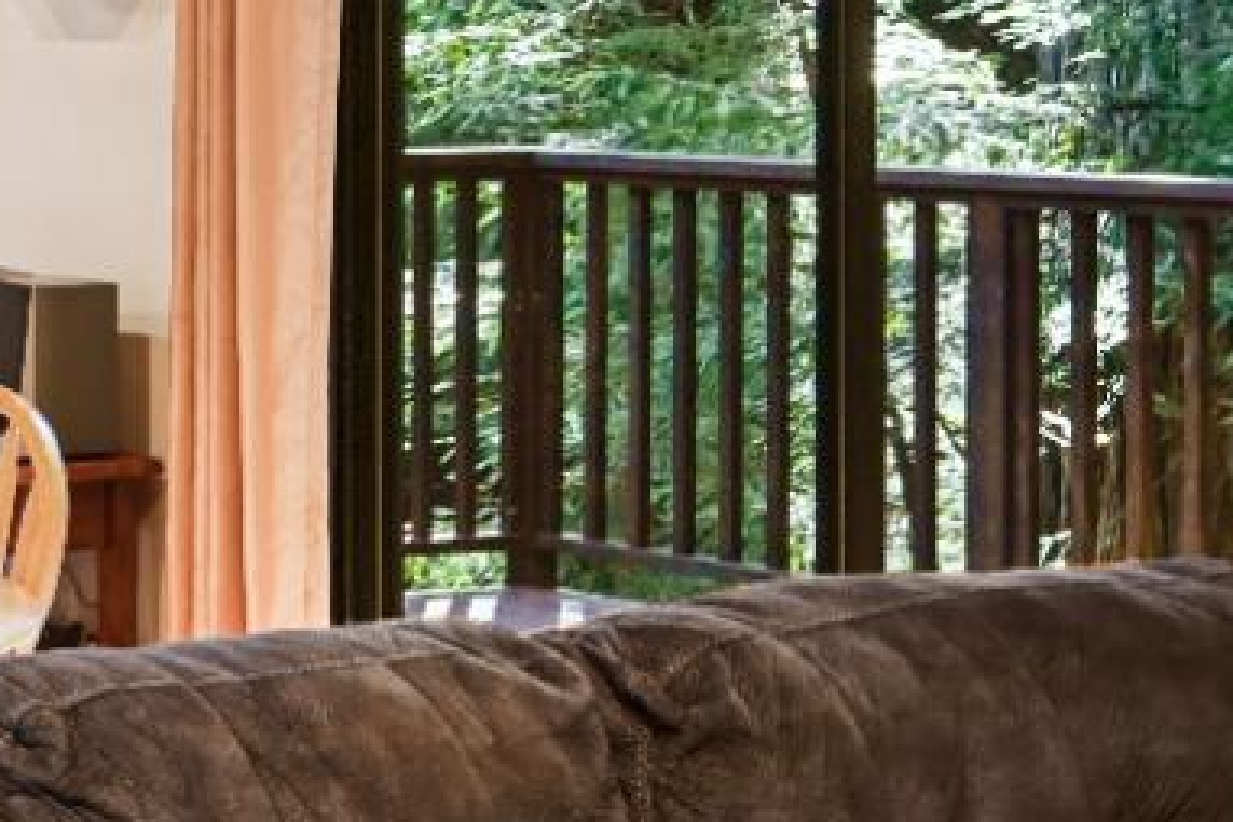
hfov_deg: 15.2
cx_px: -913
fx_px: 4041
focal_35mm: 118
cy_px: 13
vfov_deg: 11.5
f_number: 11
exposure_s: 1/1.67
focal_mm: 30
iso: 1600
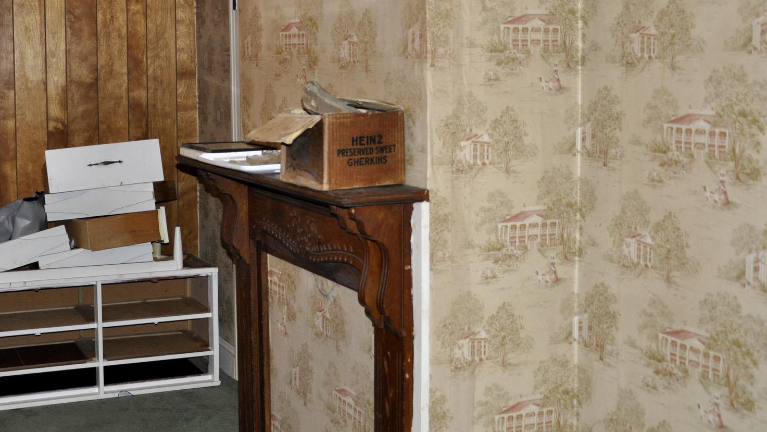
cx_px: 235
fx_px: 976
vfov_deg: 24.8
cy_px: 134
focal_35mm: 48
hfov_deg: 42.1
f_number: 3.8
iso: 800
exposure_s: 1/60
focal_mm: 22
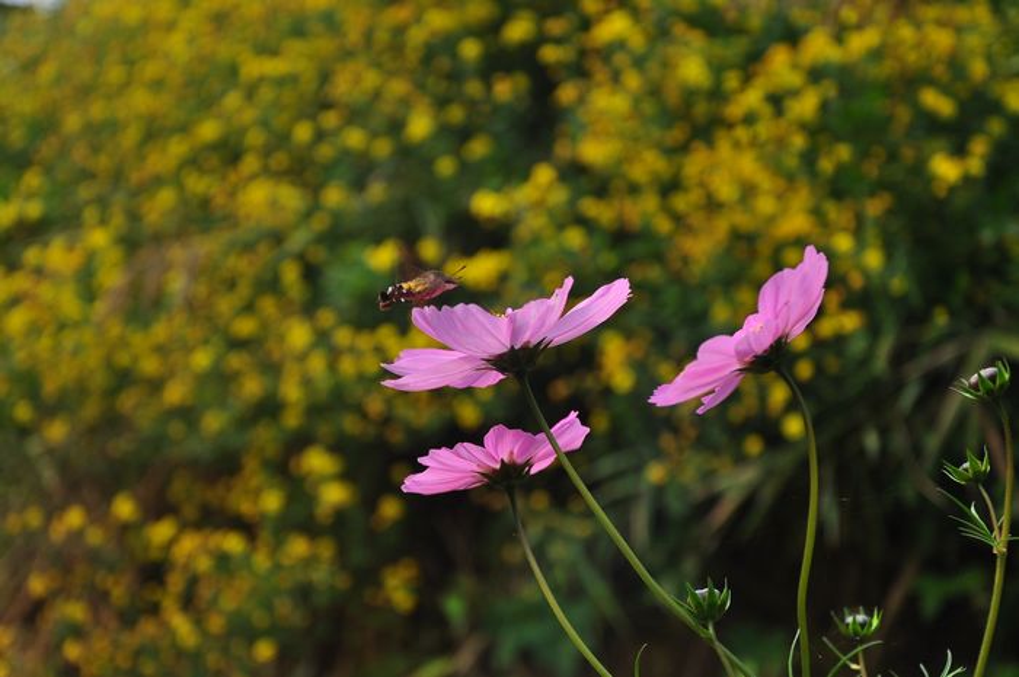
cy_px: 338
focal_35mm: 78
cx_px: 510
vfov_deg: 17.5
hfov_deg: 26.0
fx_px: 2205
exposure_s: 1/100
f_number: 5.6
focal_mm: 52
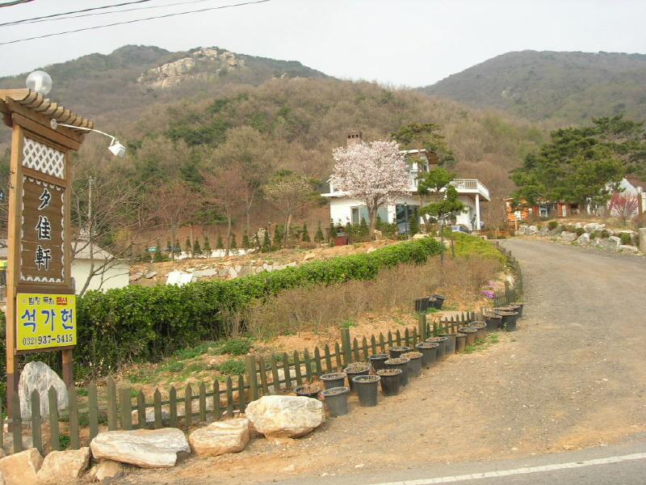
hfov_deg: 49.0
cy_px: 242
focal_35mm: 38
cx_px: 323
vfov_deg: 37.7
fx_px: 709
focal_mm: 7.8
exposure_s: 1/212
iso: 64
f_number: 4.8
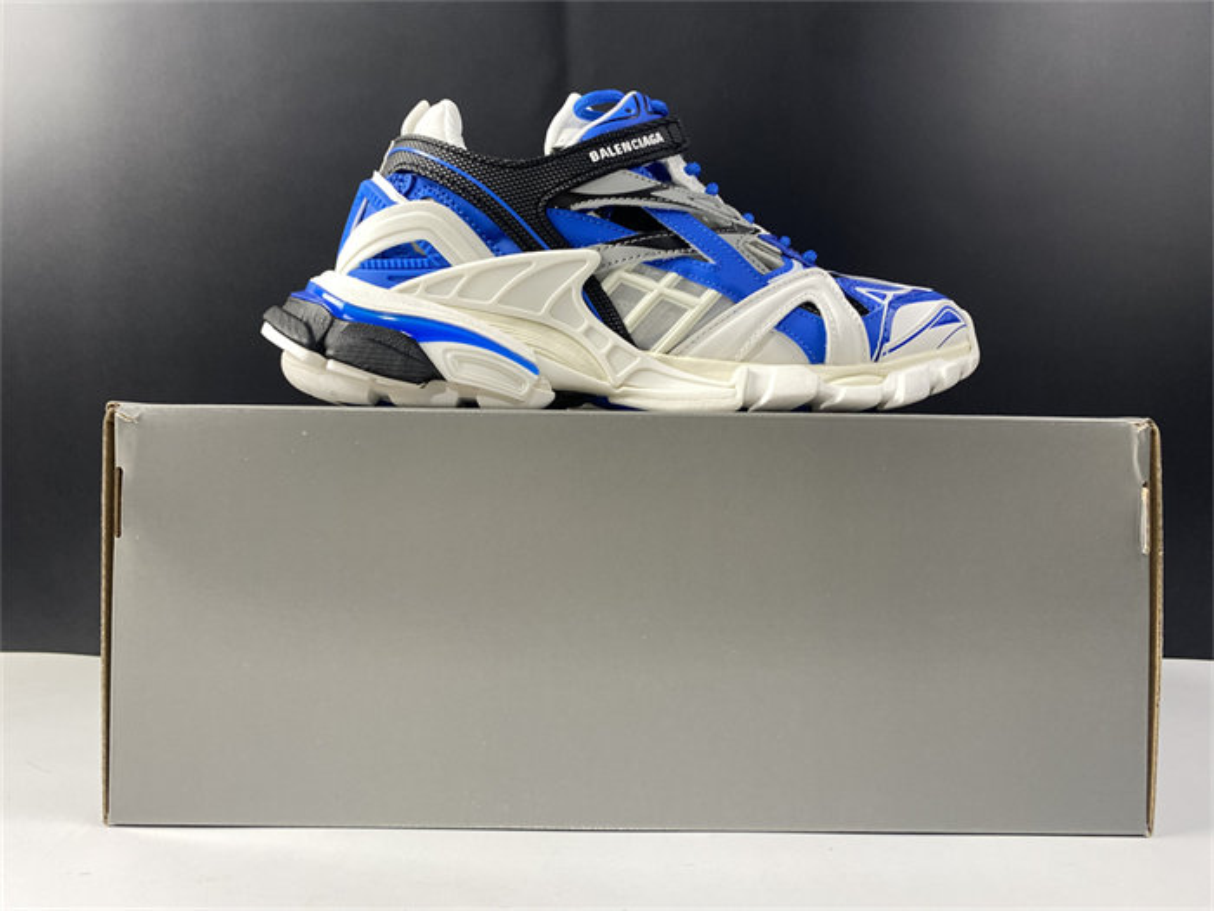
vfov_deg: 53.1
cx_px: 607
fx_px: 912
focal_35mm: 26
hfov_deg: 67.3
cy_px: 456
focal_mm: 4.25
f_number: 1.8
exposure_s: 1/100
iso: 100
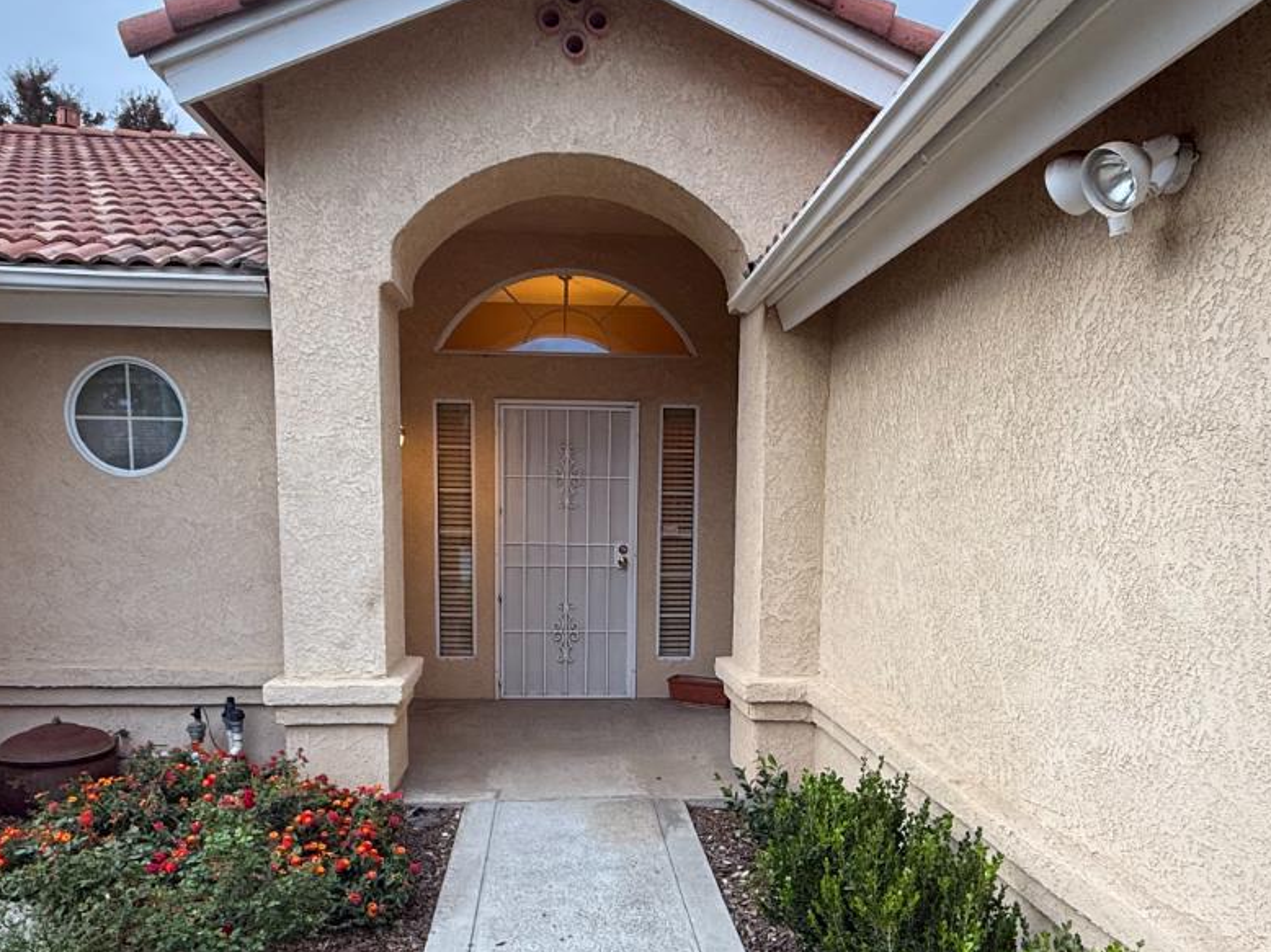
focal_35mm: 27
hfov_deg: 65.3
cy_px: 623
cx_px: 634
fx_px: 991
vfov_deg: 50.5
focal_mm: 2.22
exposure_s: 1/99
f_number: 2.2
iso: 125
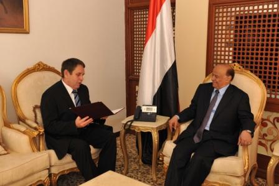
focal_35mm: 38
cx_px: 140
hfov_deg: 50.7
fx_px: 295
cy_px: 93
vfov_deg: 35.1
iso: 400
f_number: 4
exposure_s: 1/80
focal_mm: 38
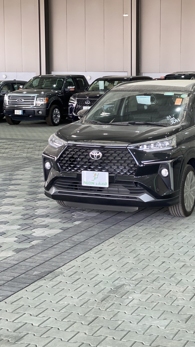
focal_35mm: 66
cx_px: 145
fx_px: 607
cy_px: 149
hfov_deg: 18.2
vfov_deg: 31.8
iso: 50
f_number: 2
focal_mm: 6
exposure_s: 1/120
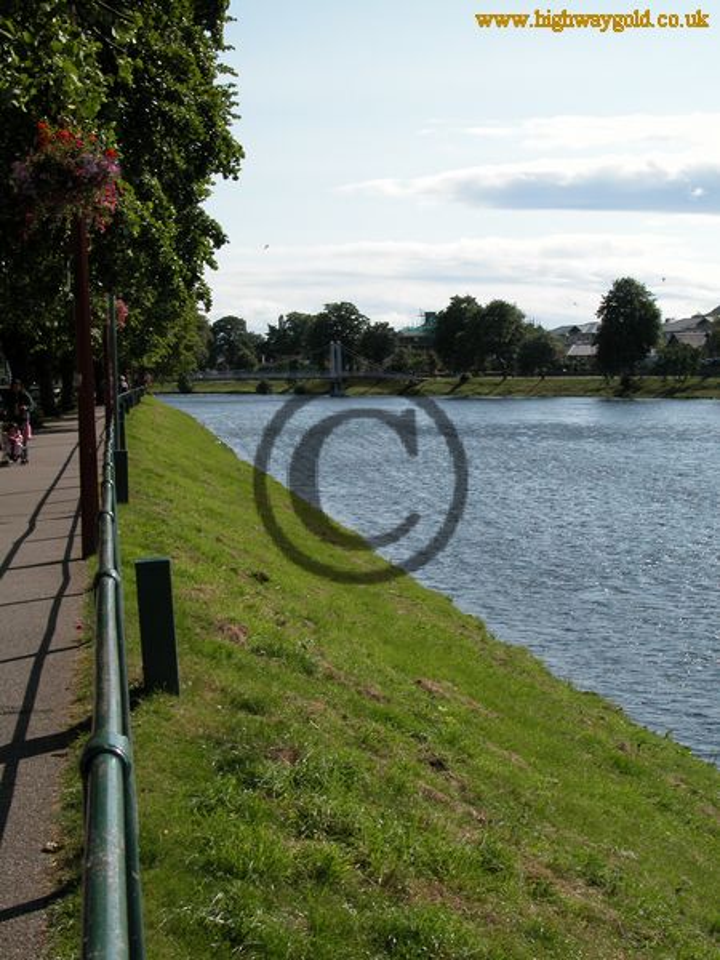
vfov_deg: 31.2
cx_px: 360
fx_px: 1719
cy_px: 480
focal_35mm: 62
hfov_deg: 23.7
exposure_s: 1/400
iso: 100
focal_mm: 15.7
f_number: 7.2
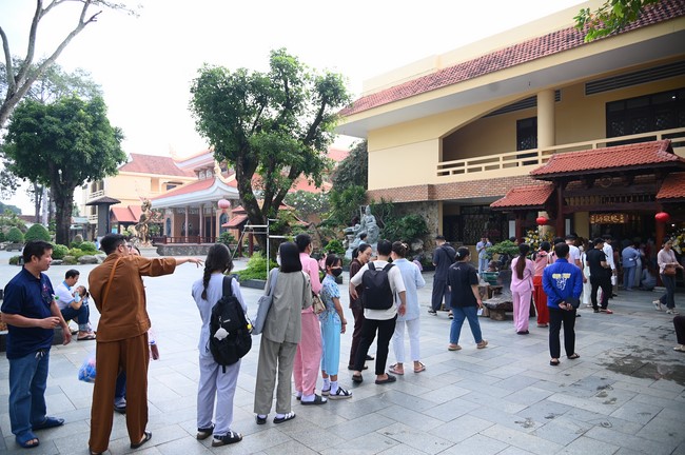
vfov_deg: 53.0
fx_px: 456
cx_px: 342
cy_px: 228
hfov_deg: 73.8
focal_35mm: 24
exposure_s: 1/200
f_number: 4
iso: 250
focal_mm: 24
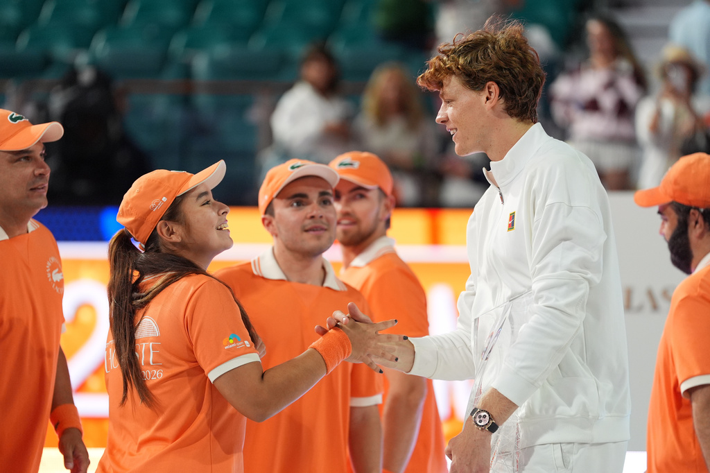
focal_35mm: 200
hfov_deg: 10.3
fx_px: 3943
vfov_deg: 6.9
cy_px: 236
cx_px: 355
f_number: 2.8
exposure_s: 1/1250
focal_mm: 200
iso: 1600
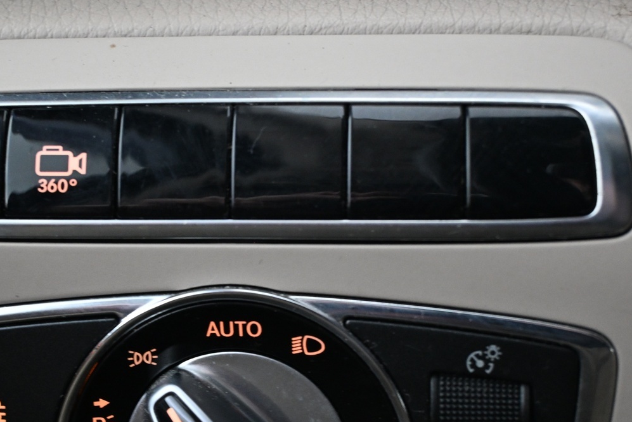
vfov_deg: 17.1
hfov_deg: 25.5
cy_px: 312
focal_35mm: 79
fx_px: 1391
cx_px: 239
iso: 1600
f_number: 5
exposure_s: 1/8
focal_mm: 32.5
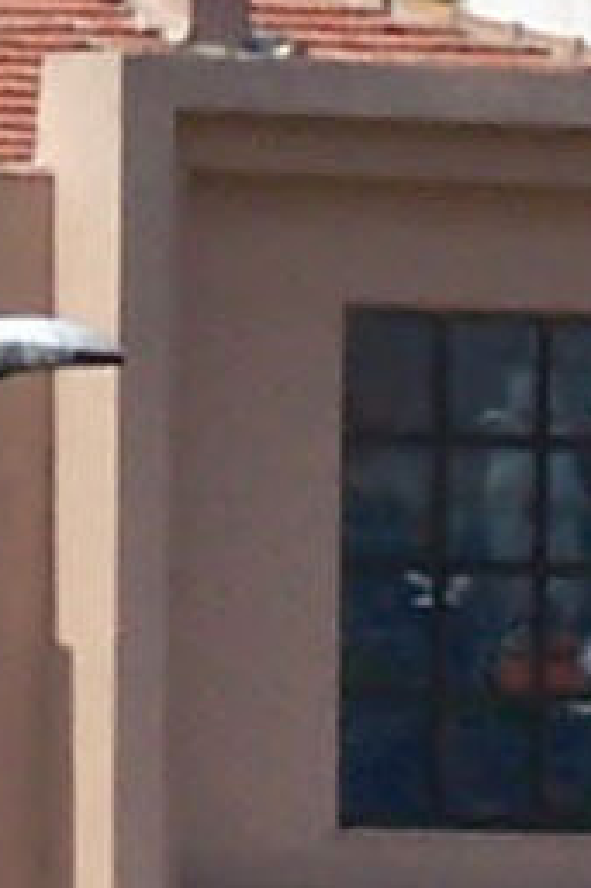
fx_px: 17136
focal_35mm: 695
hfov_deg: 2.0
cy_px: 121
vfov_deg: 3.0
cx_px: 225
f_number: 4.5
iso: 80
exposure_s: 1/800
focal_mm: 11.1
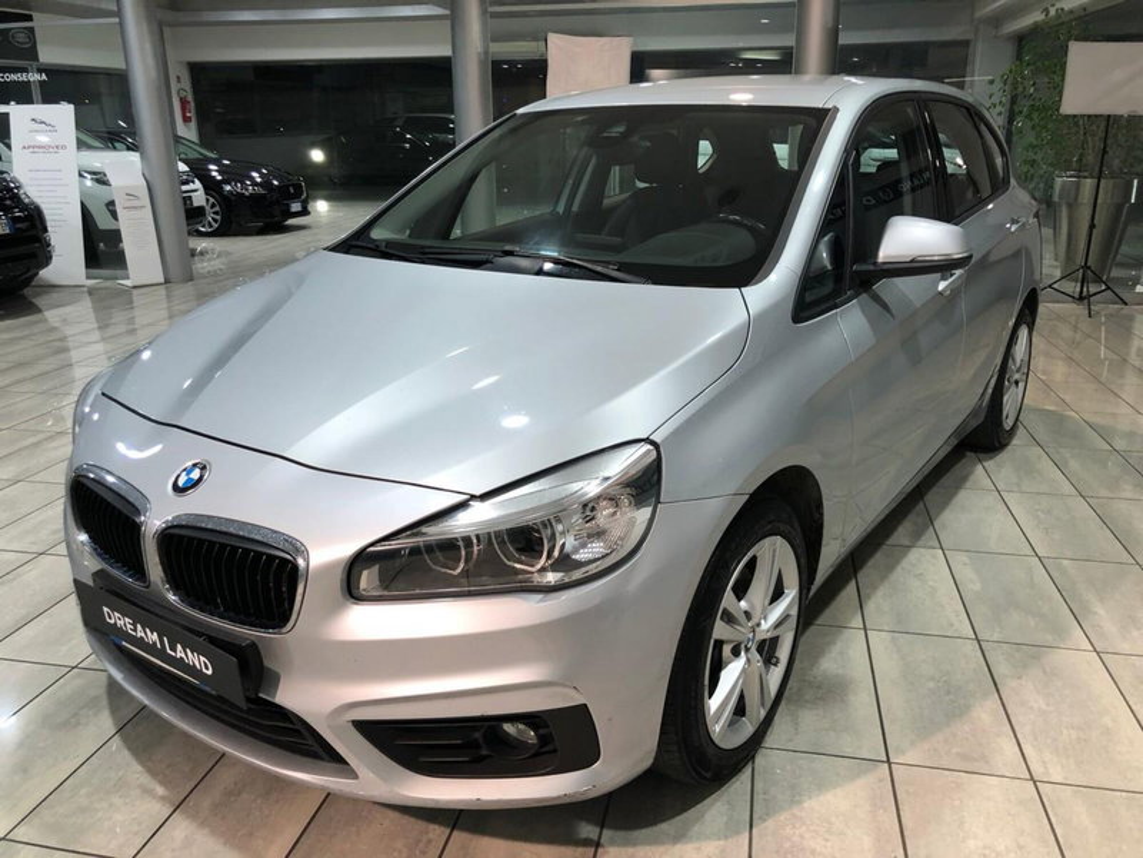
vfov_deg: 49.7
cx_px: 572
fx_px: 925
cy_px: 429
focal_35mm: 28
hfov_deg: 63.4
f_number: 1.8
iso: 40
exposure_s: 1/17
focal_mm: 4
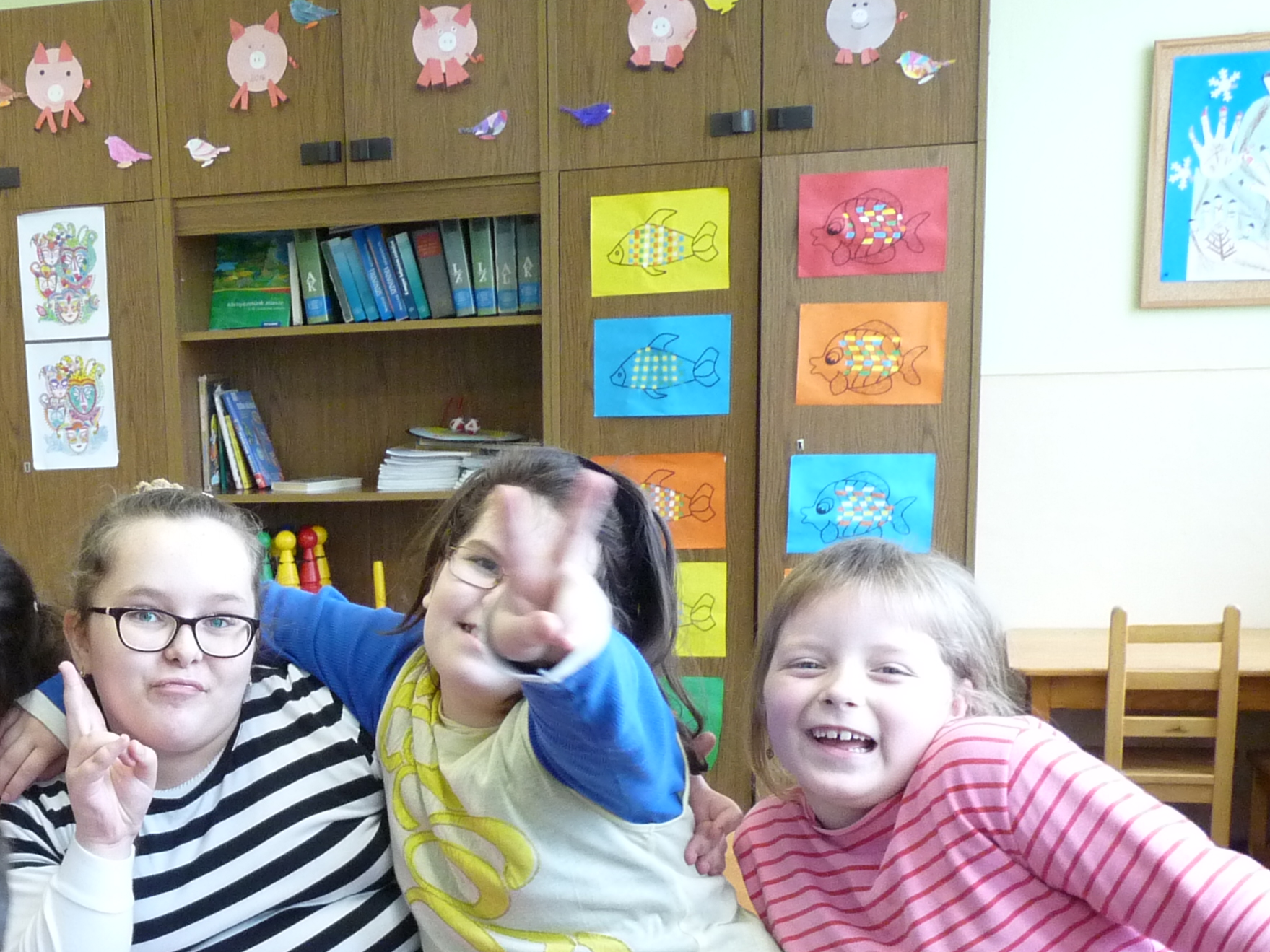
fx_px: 2054
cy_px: 834
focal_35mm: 56
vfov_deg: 25.4
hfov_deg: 32.9
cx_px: 173
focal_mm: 4.8
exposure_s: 1/30
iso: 320
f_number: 2.8
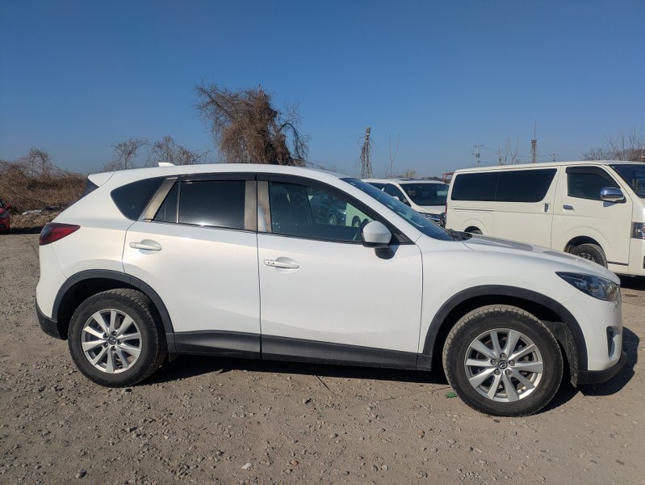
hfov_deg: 69.4
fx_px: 466
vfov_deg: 54.9
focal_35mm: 25
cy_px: 242
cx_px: 322
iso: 52
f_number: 1.89
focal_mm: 5.43
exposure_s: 1/7092
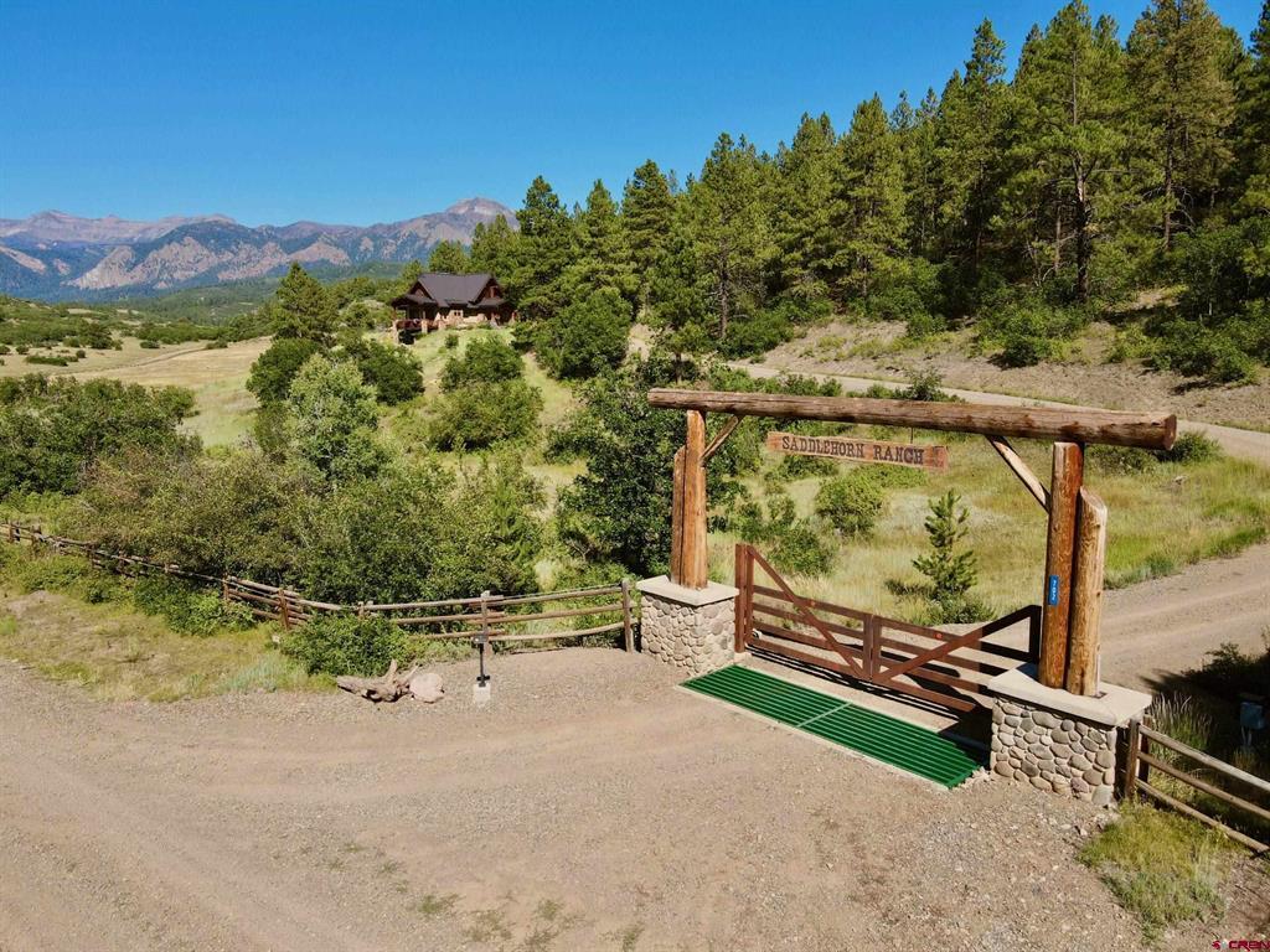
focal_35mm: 24
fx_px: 881
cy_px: 476
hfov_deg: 71.6
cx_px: 635
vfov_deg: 56.8
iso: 100
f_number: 2.8
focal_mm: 4.5
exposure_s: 1/640
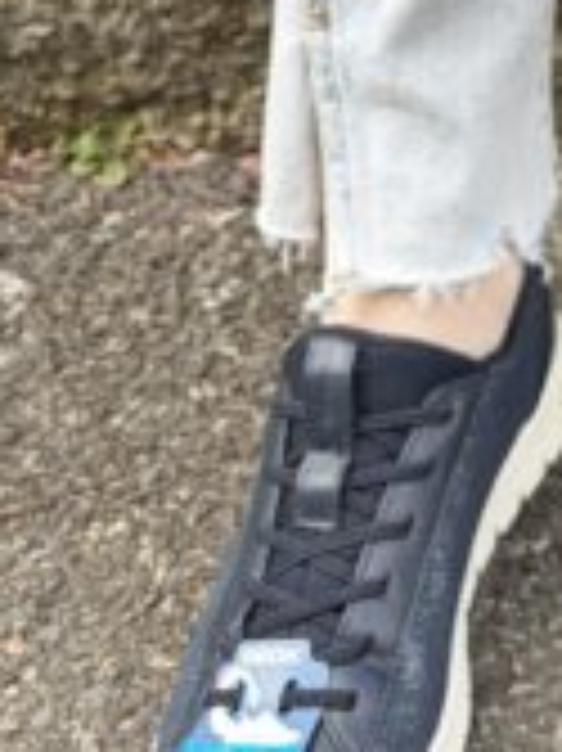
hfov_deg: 14.8
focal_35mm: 90
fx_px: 1951
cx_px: 928
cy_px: -281
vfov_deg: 19.7
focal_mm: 5.96
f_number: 1.6
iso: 80
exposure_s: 1/121
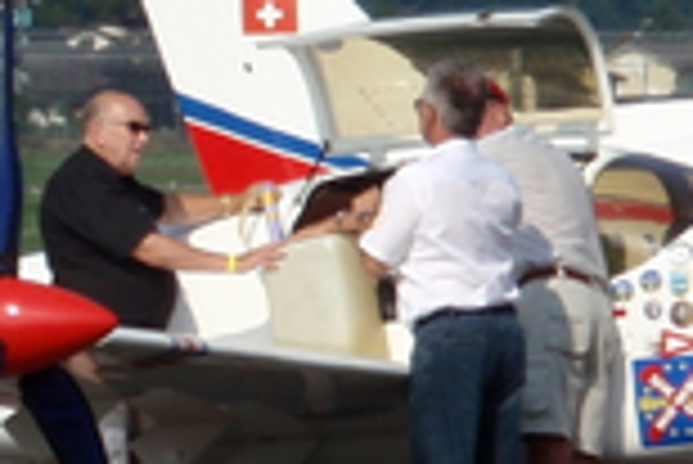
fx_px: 15202
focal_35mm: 789
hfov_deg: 2.6
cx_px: -828
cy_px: 140
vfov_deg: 1.7
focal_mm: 26.2
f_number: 5.6
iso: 64
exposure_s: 1/500
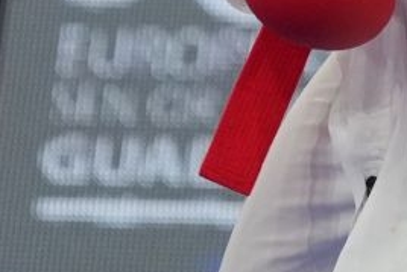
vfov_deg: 0.8
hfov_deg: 1.1
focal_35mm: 1832
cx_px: 808
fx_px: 20722
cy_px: -605
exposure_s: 1/1000
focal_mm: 182
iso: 1600
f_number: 2.8
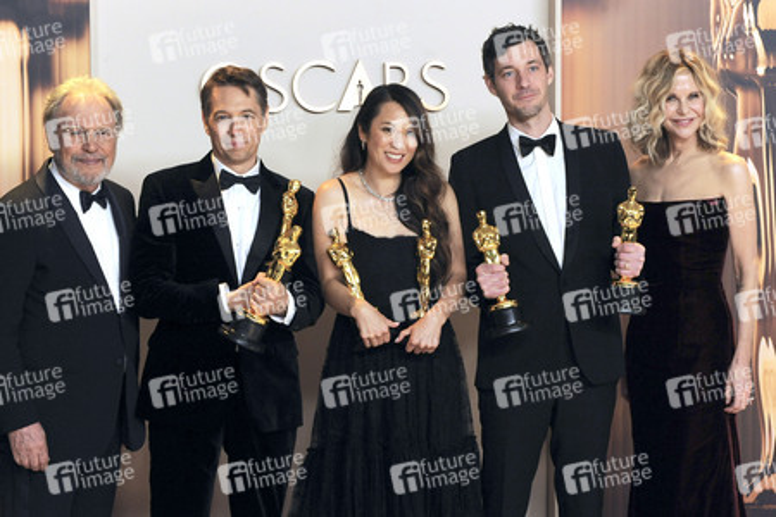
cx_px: 388
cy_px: 258
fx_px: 1983
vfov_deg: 14.9
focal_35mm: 92
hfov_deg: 22.1
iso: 2000
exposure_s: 1/200
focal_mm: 92
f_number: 5.6
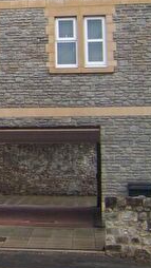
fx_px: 768
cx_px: -177
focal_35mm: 108
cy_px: 50
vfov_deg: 19.6
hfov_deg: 10.1
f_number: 2.8
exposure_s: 1/160
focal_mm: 5.85
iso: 66
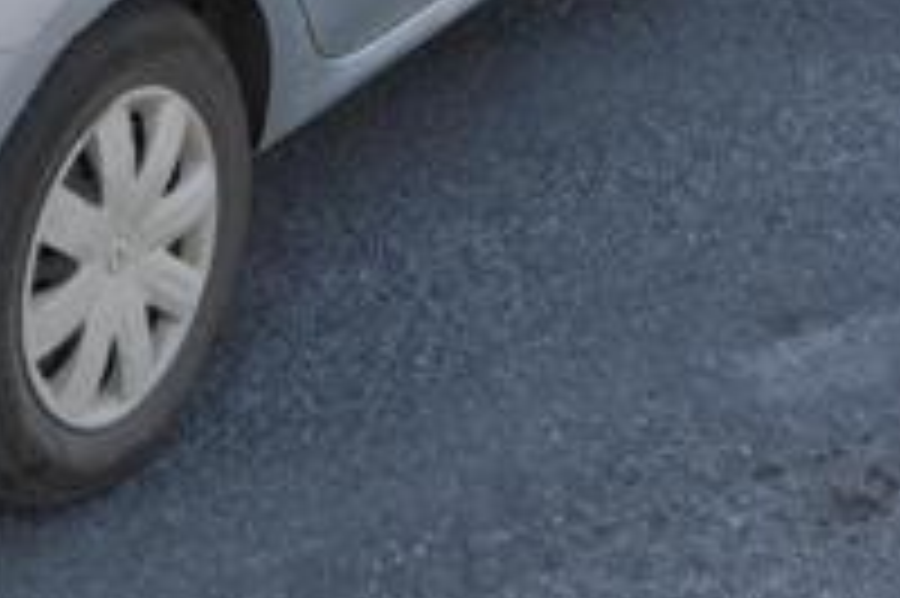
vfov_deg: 15.8
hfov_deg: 23.4
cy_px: -108
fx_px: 2073
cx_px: -22
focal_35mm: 83
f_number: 7.1
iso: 200
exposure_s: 1/200
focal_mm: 18
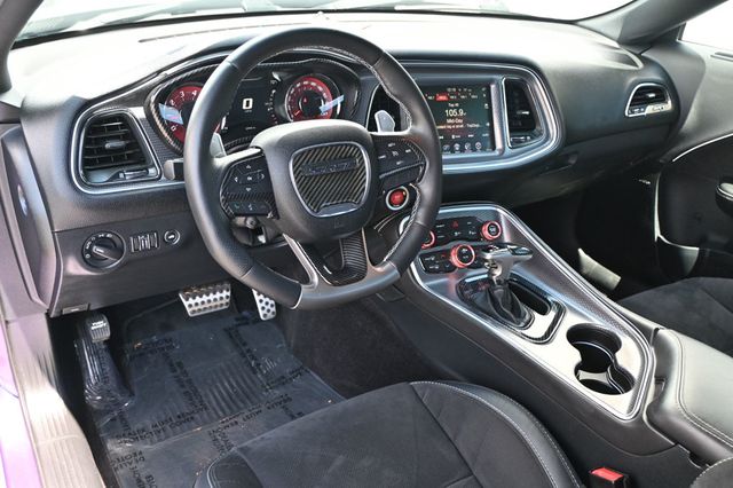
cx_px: 366
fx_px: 641
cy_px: 244
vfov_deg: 41.7
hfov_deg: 59.5
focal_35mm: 32
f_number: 4
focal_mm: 21
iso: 720
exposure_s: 1/125
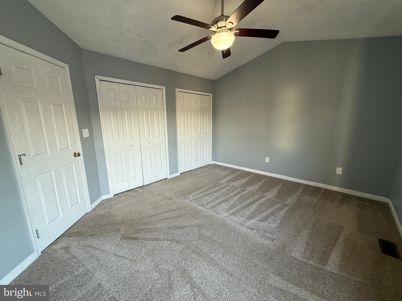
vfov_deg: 85.7
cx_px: 201
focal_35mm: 14
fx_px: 163
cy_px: 150
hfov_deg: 102.1
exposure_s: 1/60
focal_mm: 2.22
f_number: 2.2
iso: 200
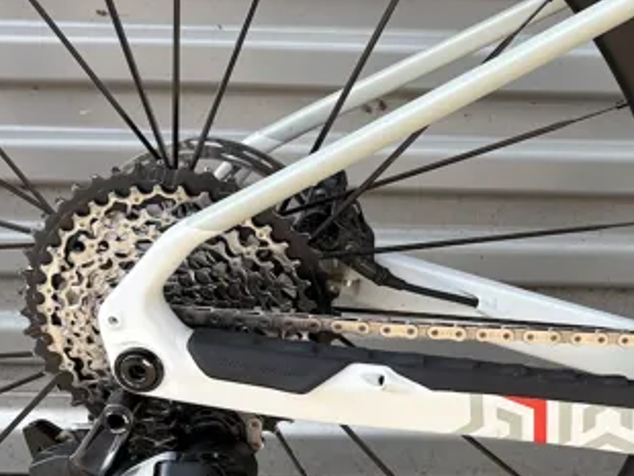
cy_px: 229
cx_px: 562
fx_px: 1228
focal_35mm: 67
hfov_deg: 27.9
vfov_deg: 22.0
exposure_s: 1/612
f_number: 1.6
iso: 50
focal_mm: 5.96
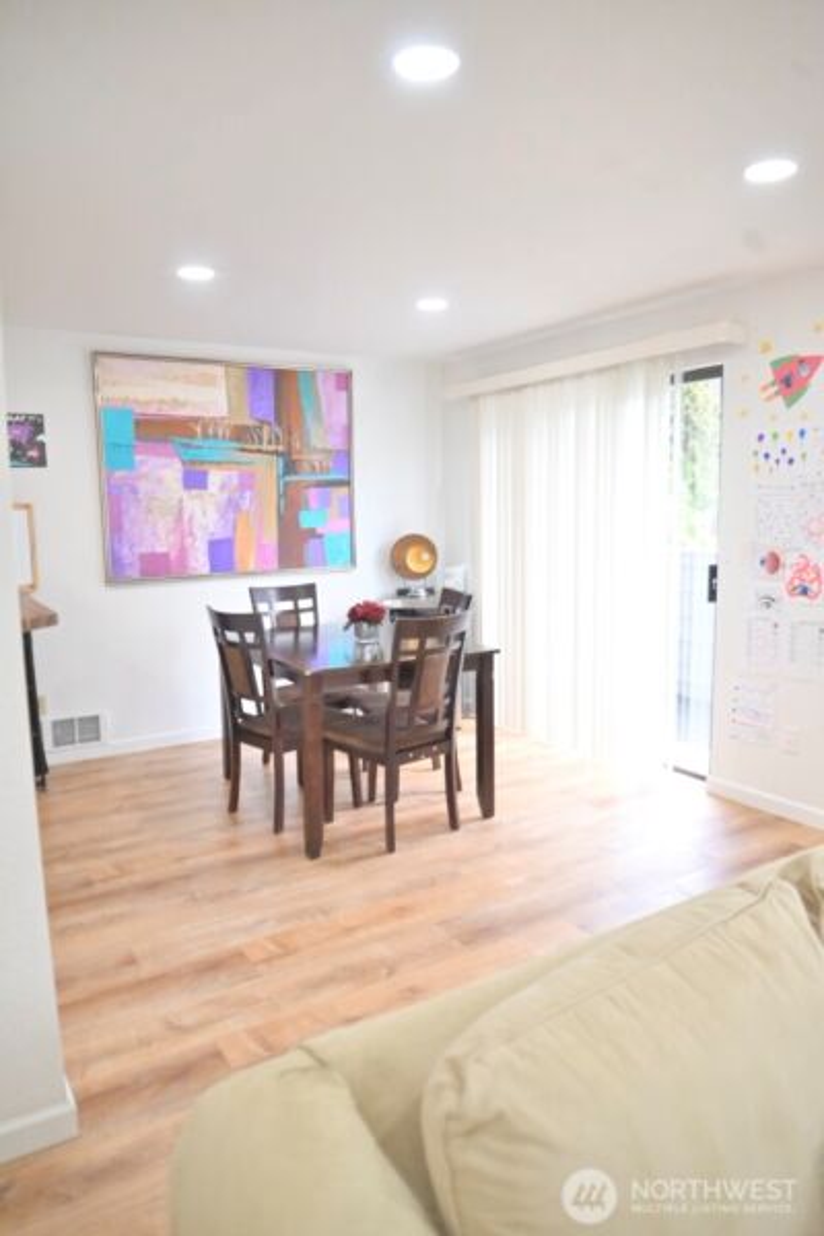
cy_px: 618
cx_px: 412
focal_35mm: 24
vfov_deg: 73.7
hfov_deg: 53.1
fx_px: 824
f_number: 3.5
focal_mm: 24
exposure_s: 1/320
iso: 4000
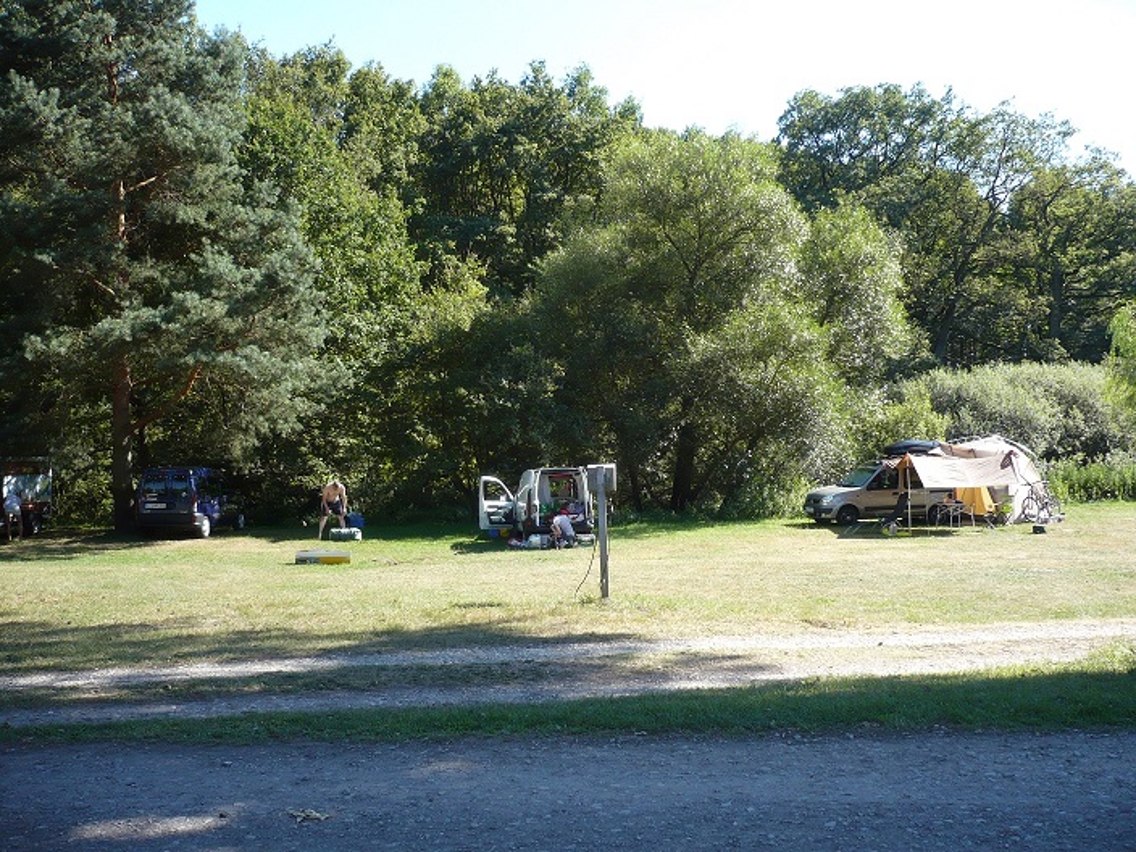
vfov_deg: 40.7
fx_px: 1149
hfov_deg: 52.6
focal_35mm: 35
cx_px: 568
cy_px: 426
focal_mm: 5.8
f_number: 2.8
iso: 100
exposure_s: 1/320
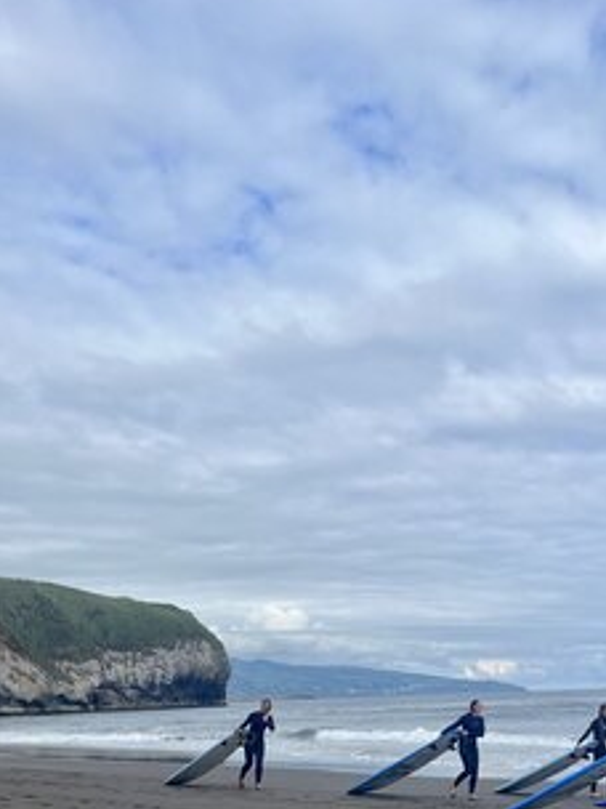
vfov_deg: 44.7
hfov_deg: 34.7
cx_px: 425
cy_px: 577
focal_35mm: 41
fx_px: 957
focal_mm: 5.1
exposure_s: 1/4484
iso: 50
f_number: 1.6
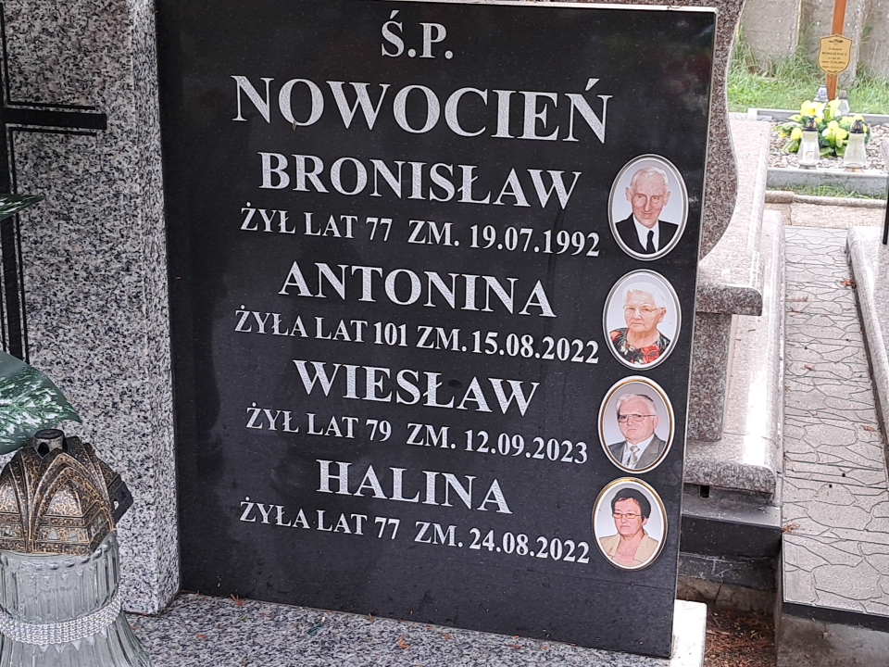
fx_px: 616
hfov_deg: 71.6
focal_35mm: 24
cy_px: 334
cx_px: 444
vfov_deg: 56.8
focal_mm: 5.23
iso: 50
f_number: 1.8
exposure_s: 1/100
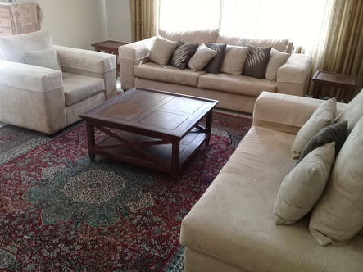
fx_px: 335
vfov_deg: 44.1
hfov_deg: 56.8
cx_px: 180
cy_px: 133
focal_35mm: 32
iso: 100
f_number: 2.2
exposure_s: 1/33
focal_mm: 3.3
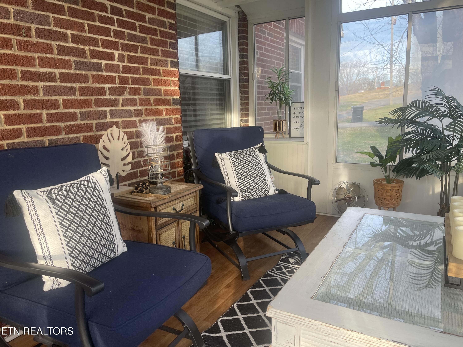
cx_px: 232
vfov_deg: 54.9
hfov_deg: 69.4
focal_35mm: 25
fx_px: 334
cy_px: 174
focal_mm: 5.1
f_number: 1.6
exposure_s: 1/121
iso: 32
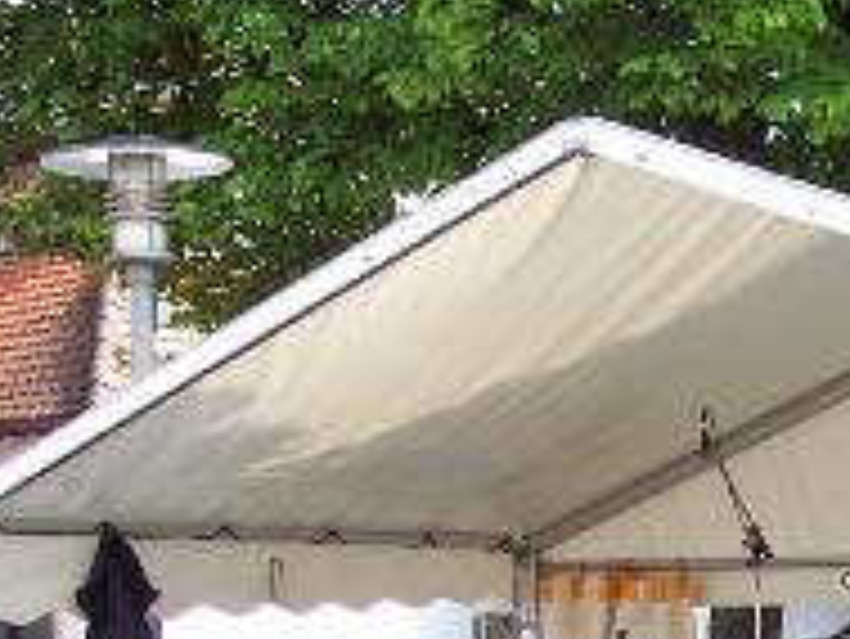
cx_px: 823
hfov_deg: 18.6
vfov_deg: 13.9
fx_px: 2531
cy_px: 794
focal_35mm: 103
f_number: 3.4
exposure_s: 1/180
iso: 100
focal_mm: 8
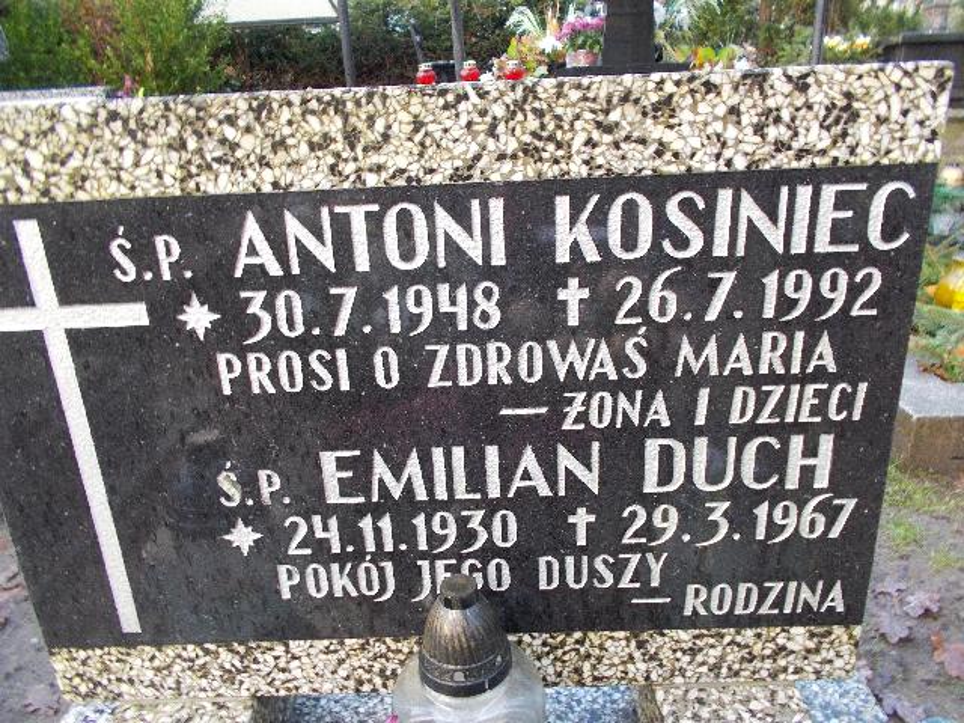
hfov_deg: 67.3
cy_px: 362
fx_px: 724
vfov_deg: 53.1
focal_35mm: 26
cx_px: 482
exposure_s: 1/25
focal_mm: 4.6
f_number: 3.2
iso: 125
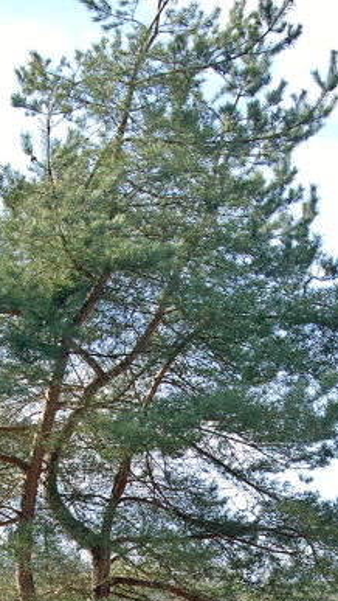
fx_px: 1448
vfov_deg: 22.5
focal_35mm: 91
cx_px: 180
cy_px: 596
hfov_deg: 13.3
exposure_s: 1/125
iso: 125
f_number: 7.1
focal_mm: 28
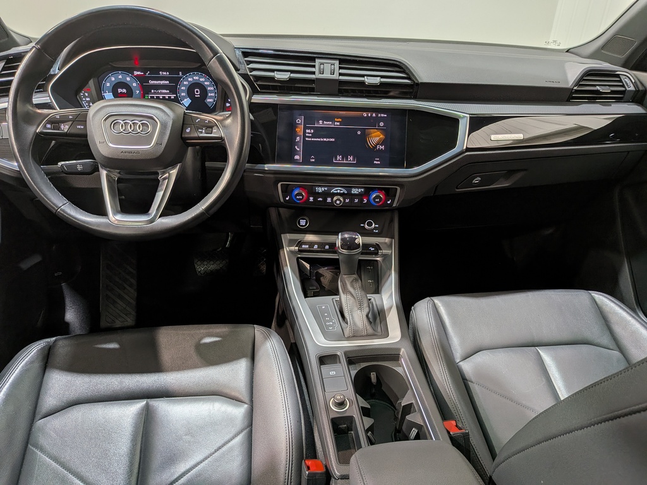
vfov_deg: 56.8
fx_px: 449
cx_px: 324
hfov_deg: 71.6
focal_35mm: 24
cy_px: 242
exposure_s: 1/108
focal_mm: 4.53
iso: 28
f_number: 1.7
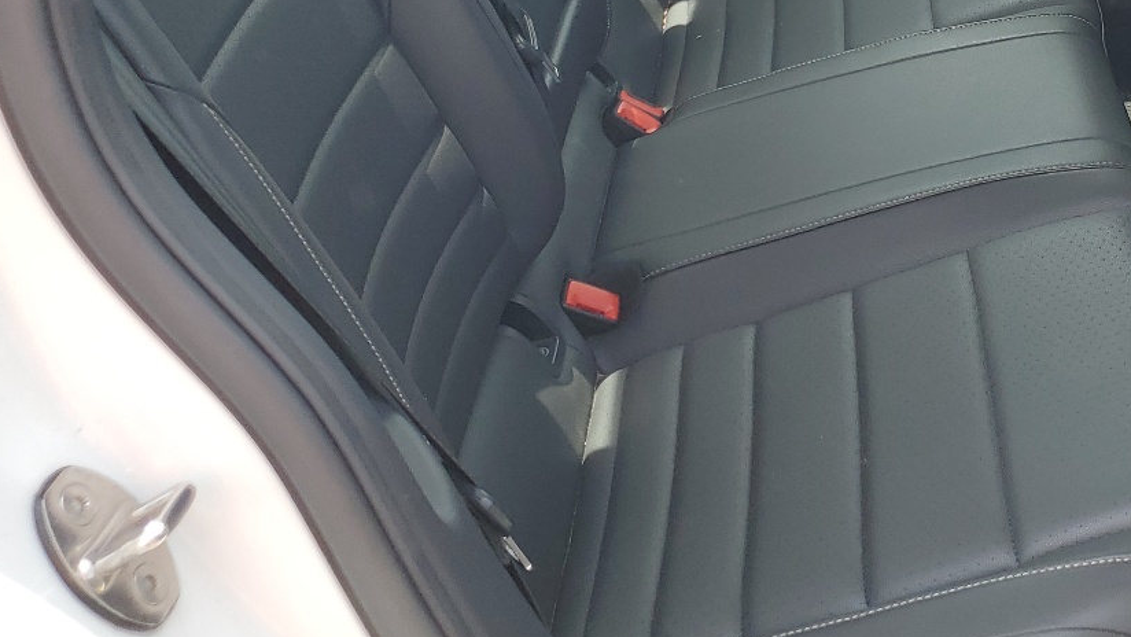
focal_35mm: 55
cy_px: -92
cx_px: 969
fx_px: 1650
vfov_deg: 20.6
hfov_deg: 36.0
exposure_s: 1/556
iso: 50
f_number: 1.5
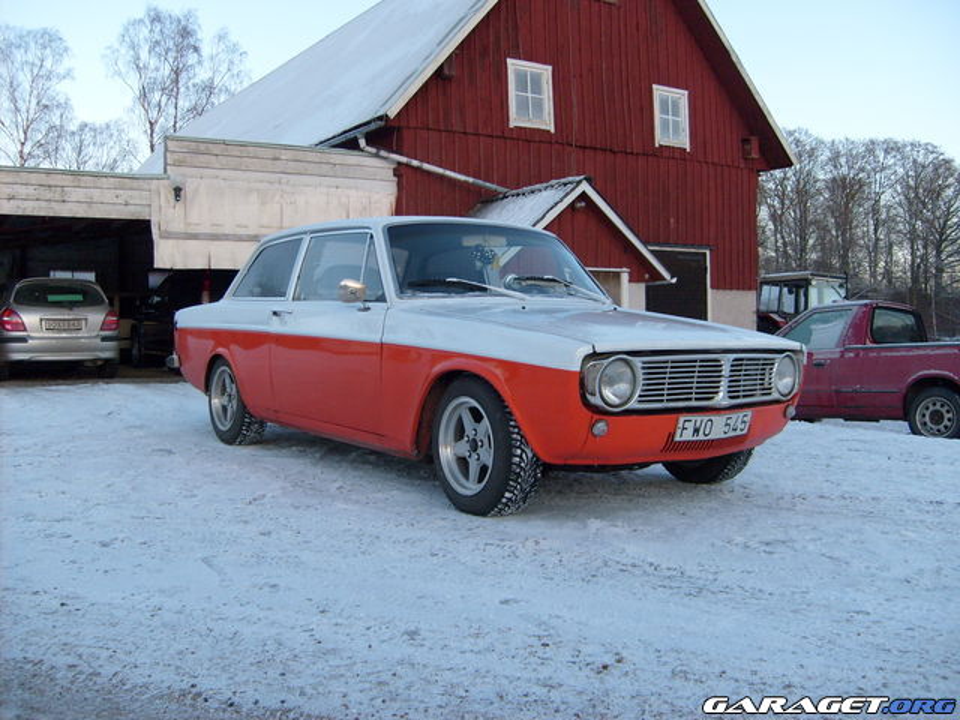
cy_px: 360
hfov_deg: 52.6
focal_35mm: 35
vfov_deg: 40.7
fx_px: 971
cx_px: 480
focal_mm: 5.8
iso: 80
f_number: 2.8
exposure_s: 1/180
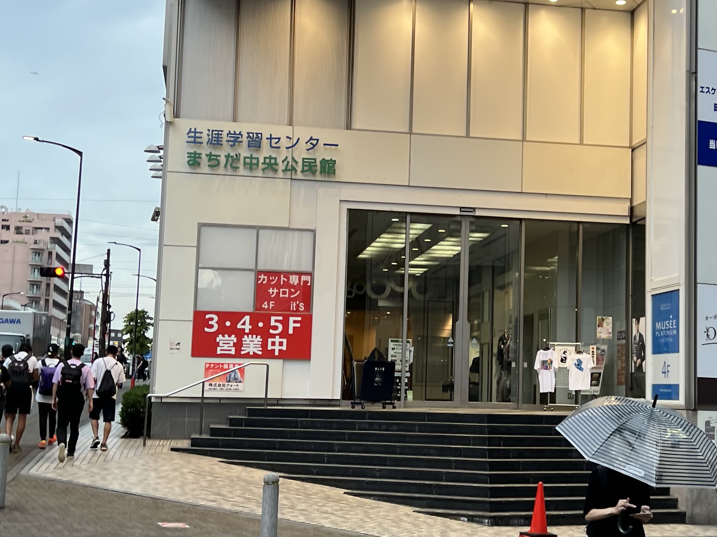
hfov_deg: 31.5
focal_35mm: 61
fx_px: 1263
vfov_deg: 24.0
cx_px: 471
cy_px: 251
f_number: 1.5
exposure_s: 1/140
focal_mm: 5.7
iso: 32
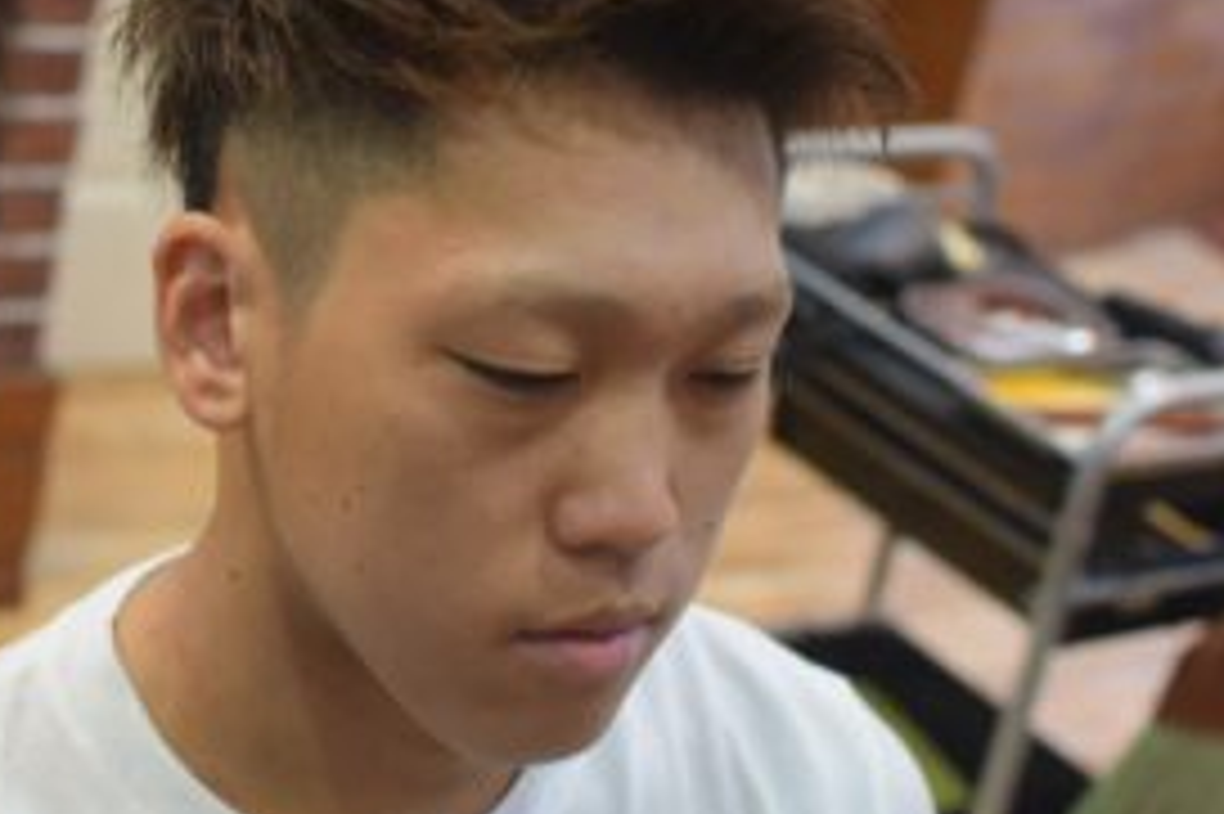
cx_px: 369
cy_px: 225
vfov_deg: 15.7
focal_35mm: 87
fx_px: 2950
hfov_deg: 23.3
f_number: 2.8
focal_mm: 35
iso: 900
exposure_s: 1/60
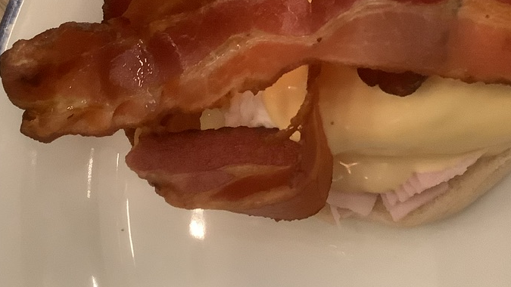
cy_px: -4
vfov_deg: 18.3
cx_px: 428
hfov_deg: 31.7
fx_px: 867
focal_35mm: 64
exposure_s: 1/33
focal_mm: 3.3
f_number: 2.4
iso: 320
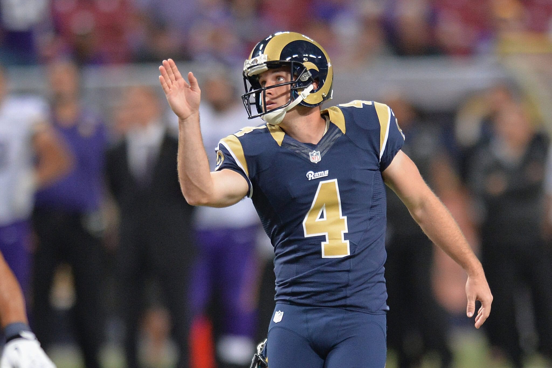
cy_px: 184
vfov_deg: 3.4
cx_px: 276
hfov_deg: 5.2
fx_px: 6130
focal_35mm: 400
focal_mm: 400
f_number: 2.8
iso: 2500
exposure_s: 1/1250
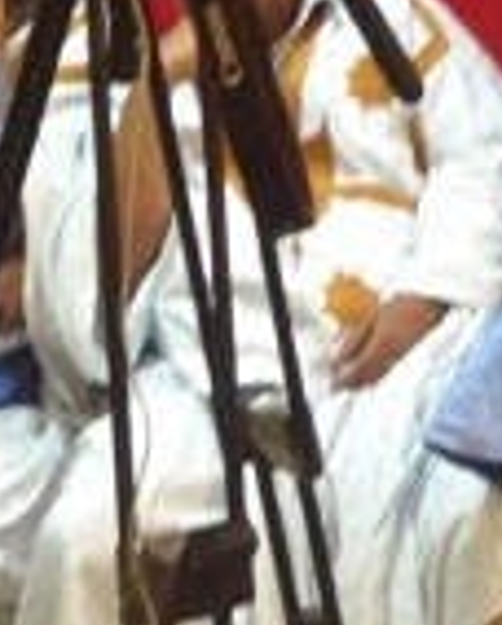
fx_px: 3354
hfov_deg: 7.9
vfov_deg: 9.9
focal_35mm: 181
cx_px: 1259
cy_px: -590
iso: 200
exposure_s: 1/20
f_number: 2.4
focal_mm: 4.12
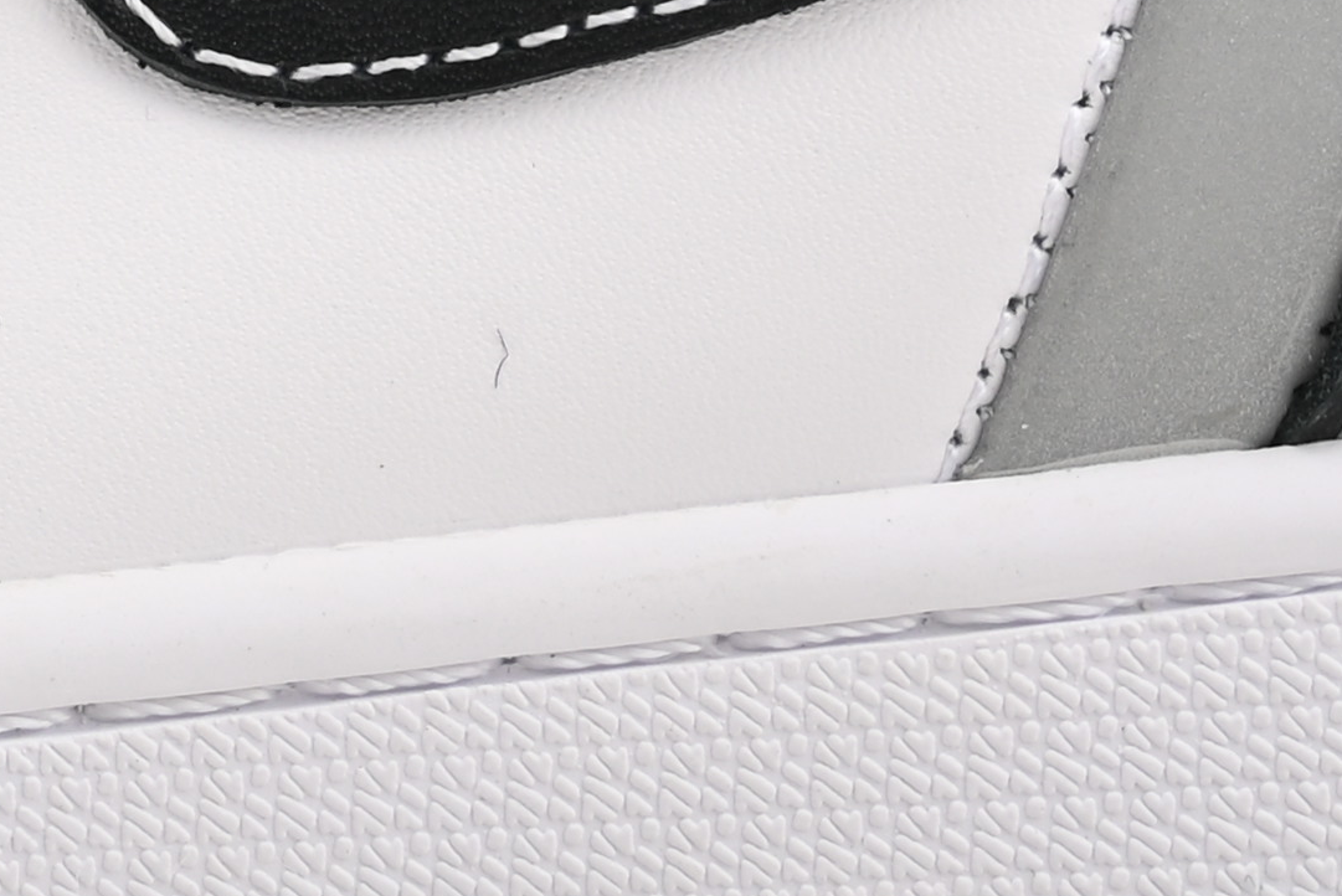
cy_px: -594
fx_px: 9548
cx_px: -411
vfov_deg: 5.3
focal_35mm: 256
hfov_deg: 7.9
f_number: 11
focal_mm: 46
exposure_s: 1/200
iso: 100
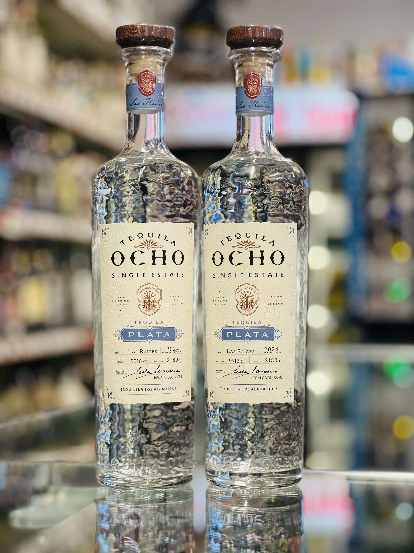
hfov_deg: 19.1
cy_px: 276
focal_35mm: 77
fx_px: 1228
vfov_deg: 25.3
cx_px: 207
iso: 125
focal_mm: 9
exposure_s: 1/40
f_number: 2.8
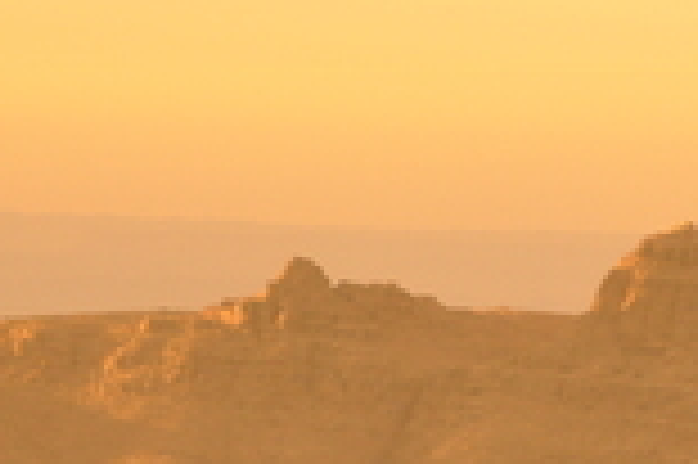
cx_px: 833
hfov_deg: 5.4
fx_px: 7437
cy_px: 347
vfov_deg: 3.6
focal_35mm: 384
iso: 800
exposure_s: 1/160
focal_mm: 90
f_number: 5.3
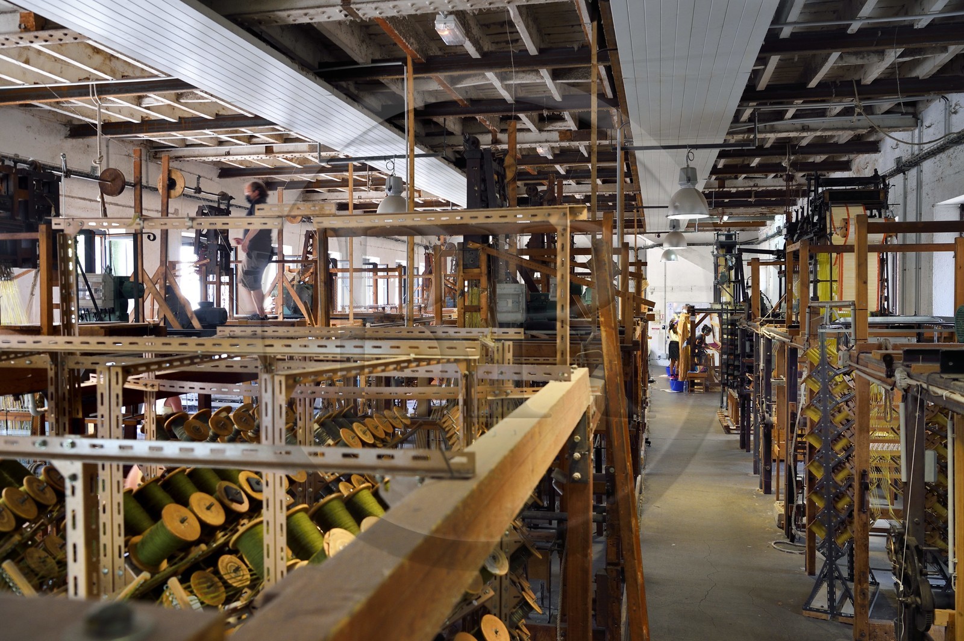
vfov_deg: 42.3
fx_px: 829
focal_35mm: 31
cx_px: 482
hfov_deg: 60.3
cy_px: 320
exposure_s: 1/20
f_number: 7.1
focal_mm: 31
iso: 800
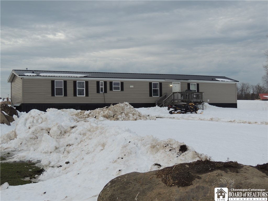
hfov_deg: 34.9
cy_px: 100
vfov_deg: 26.6
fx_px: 426
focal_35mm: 55
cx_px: 134
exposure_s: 1/200
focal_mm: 9.8
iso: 100
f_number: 3.7
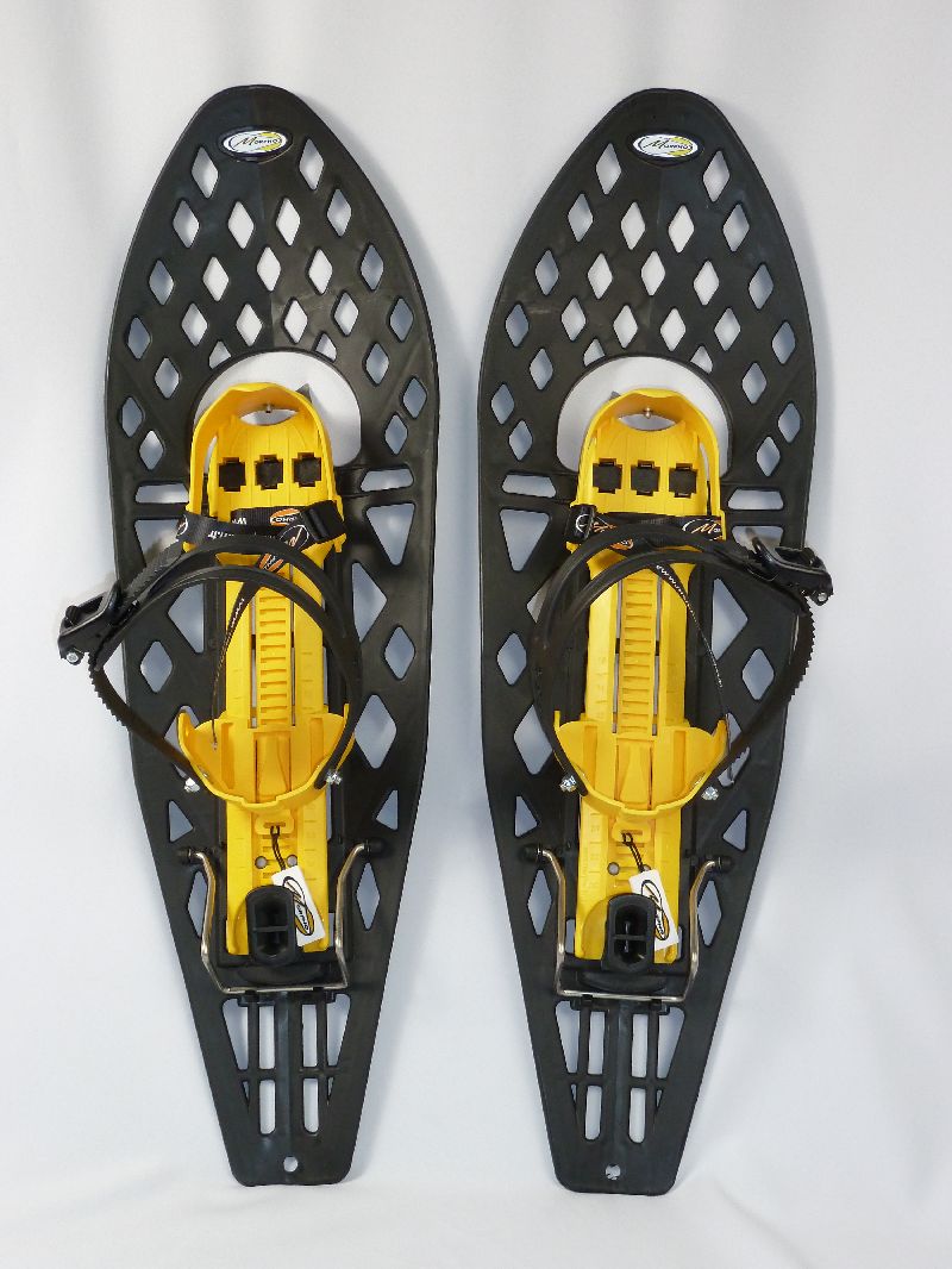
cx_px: 476
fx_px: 1539
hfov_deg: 34.4
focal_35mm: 42
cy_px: 634
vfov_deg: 44.8
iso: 160
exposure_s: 1/30
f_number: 3.7
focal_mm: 6.9
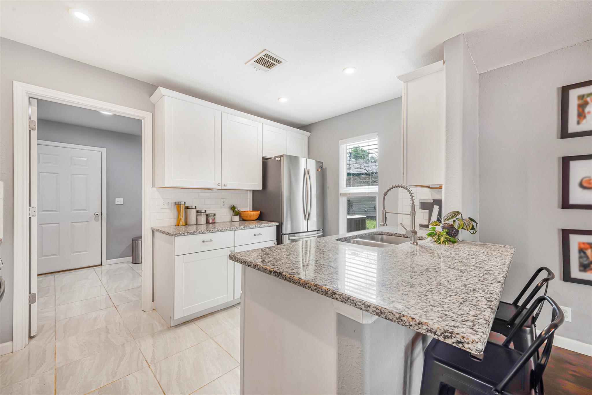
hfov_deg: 104.3
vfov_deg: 81.2
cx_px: 296
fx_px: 230
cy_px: 198
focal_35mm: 14
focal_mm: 14
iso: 250
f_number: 11
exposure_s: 1/2.5
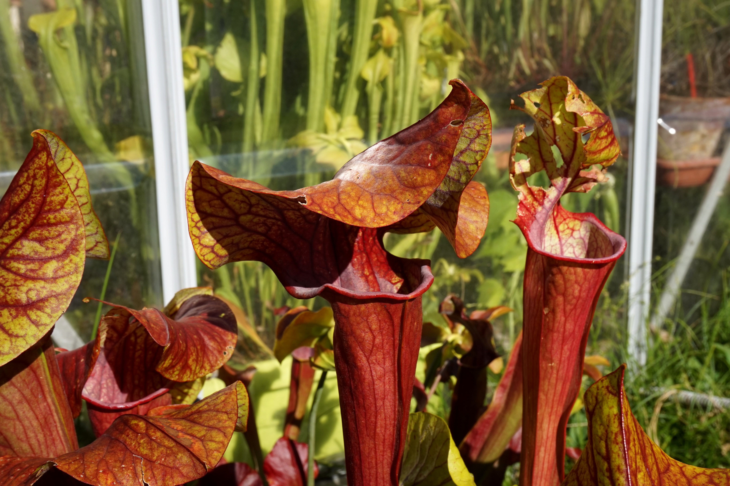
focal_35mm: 45
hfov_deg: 43.6
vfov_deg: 29.8
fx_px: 912
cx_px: 365
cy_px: 243
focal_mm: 30
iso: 100
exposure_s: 1/125
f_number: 13
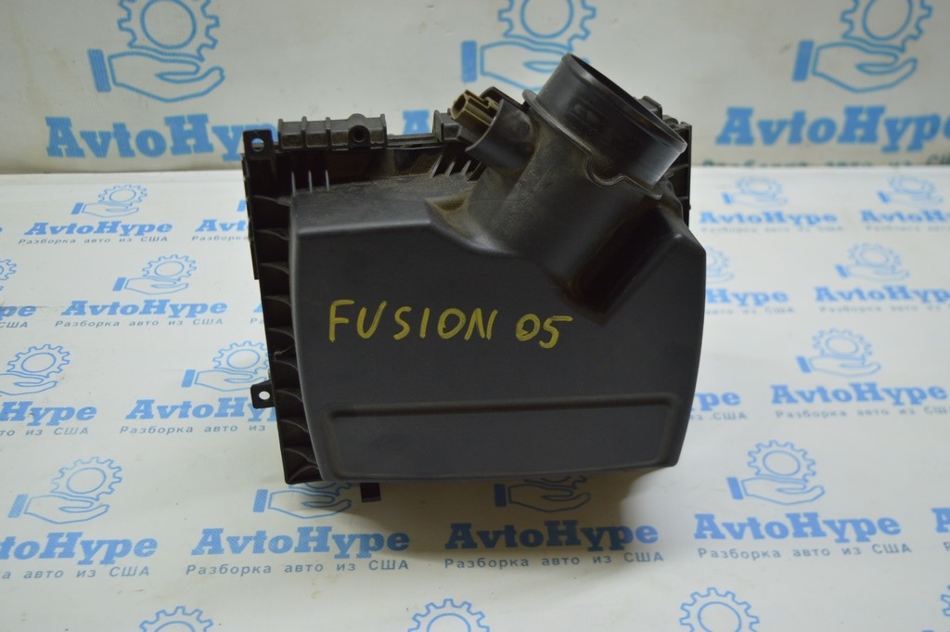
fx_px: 1028
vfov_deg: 34.2
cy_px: 316
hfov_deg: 49.6
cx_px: 475
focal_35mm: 39
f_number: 4
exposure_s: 1/60
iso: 400
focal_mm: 26
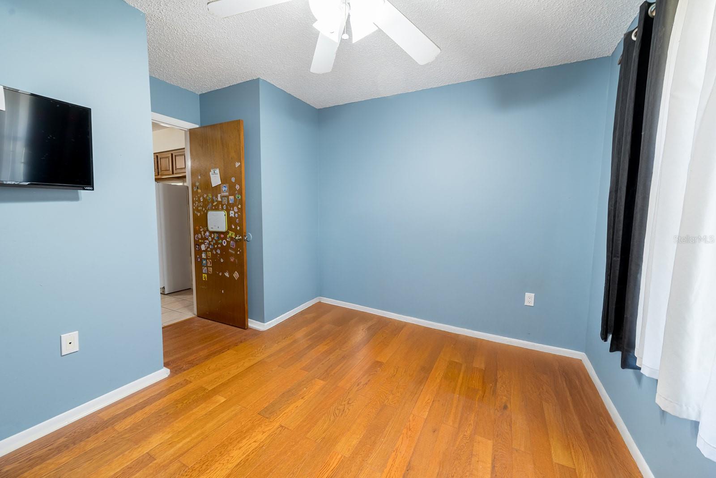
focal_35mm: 14
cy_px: 239
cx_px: 358
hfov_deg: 104.2
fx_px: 279
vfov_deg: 81.3
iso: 200
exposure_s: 1/6
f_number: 8
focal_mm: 14
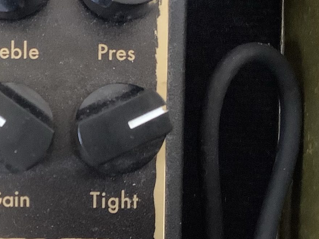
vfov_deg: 16.4
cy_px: 156
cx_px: 52
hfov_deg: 21.4
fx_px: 829
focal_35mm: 90
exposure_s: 1/40
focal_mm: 3.3
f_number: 2.4
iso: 400
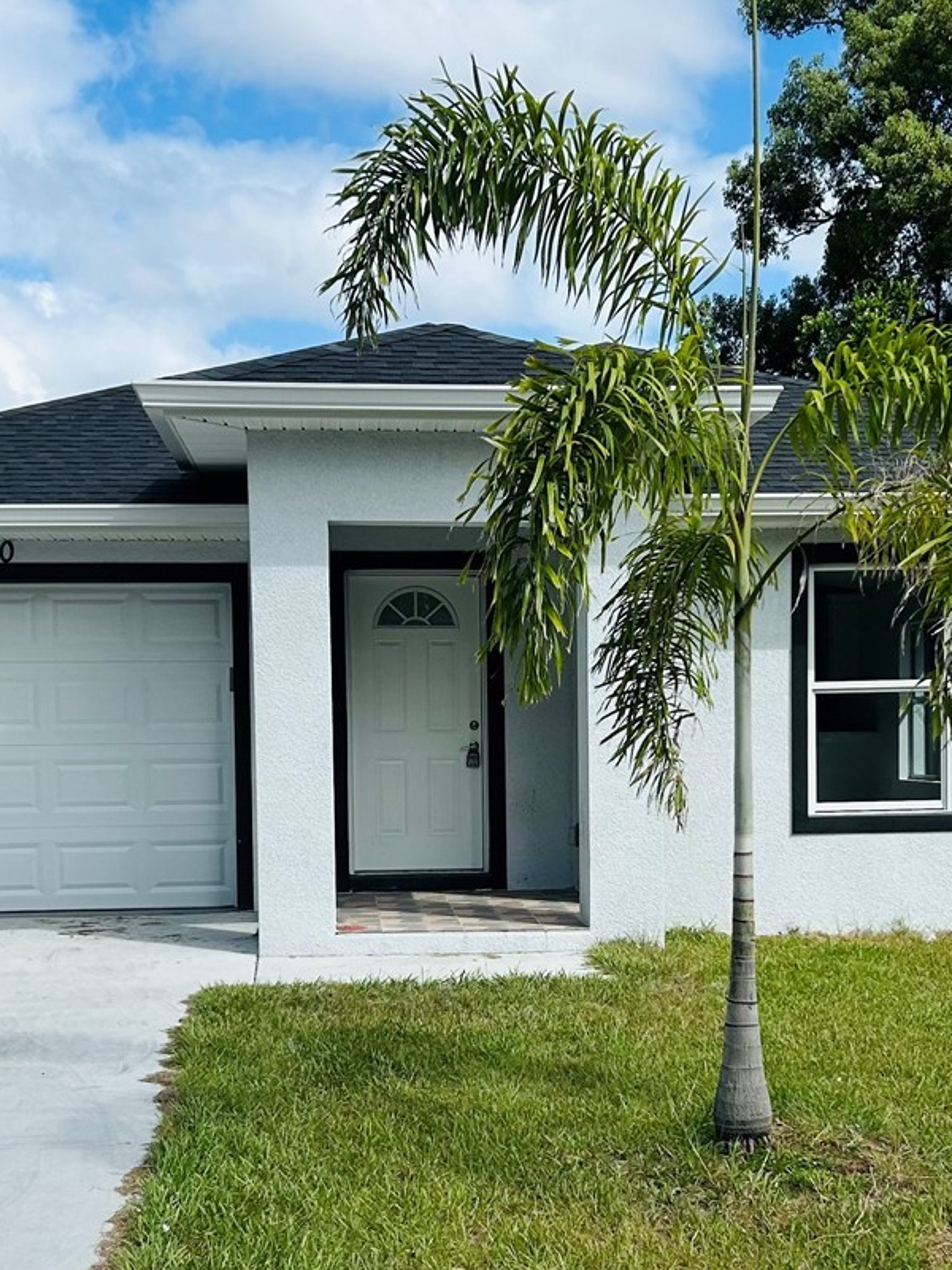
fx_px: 1907
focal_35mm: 52
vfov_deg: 36.5
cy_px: 814
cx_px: 522
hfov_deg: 28.0
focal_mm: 5.7
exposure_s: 1/5587
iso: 50
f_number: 1.5
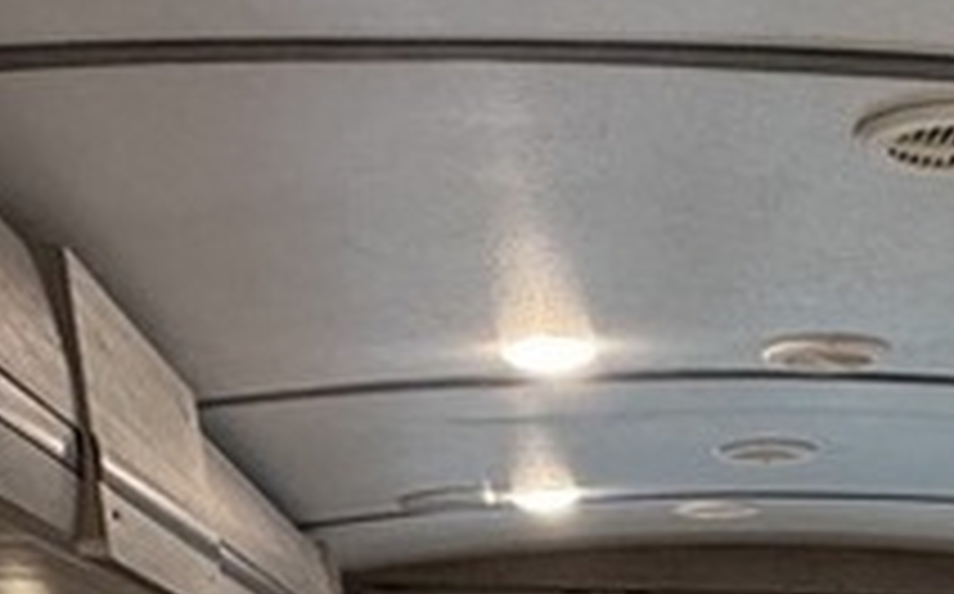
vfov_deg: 14.9
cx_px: 1292
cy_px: 1215
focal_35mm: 70
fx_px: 1818
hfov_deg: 24.9
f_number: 2.2
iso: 250
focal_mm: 2.22
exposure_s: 1/60
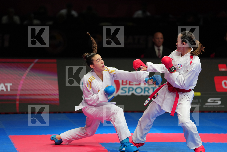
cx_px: 114
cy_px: 76
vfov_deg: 7.6
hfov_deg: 11.4
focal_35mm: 180
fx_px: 1135
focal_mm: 180
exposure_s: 1/1000
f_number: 2.8
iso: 640
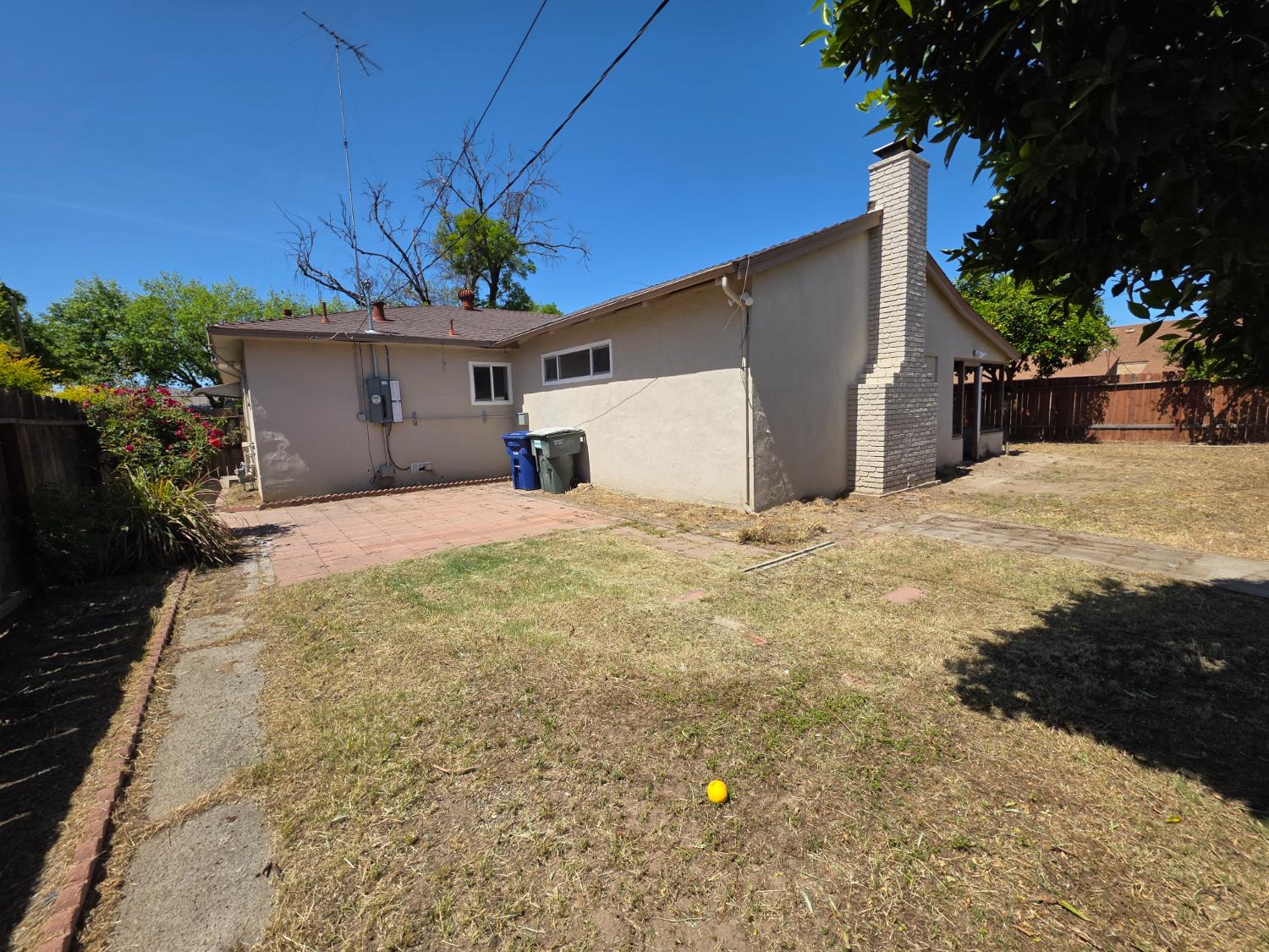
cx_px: 634
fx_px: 477
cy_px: 476
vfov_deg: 89.9
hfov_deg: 106.2
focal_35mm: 13
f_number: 1.9
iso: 40
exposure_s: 1/2192
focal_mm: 2.2
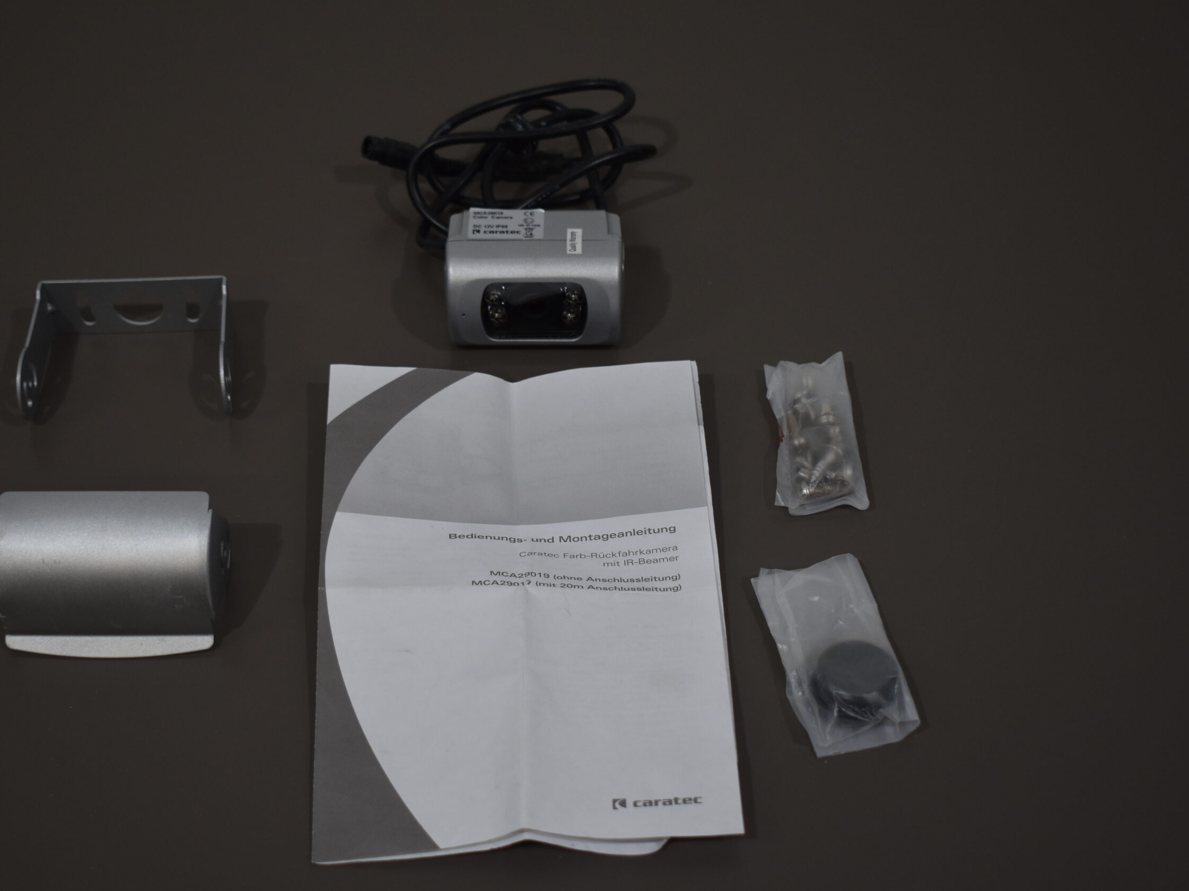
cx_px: 543
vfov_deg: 26.1
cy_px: 451
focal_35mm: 56
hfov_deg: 34.3
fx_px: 1923
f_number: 4.5
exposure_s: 1/250
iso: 400
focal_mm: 34
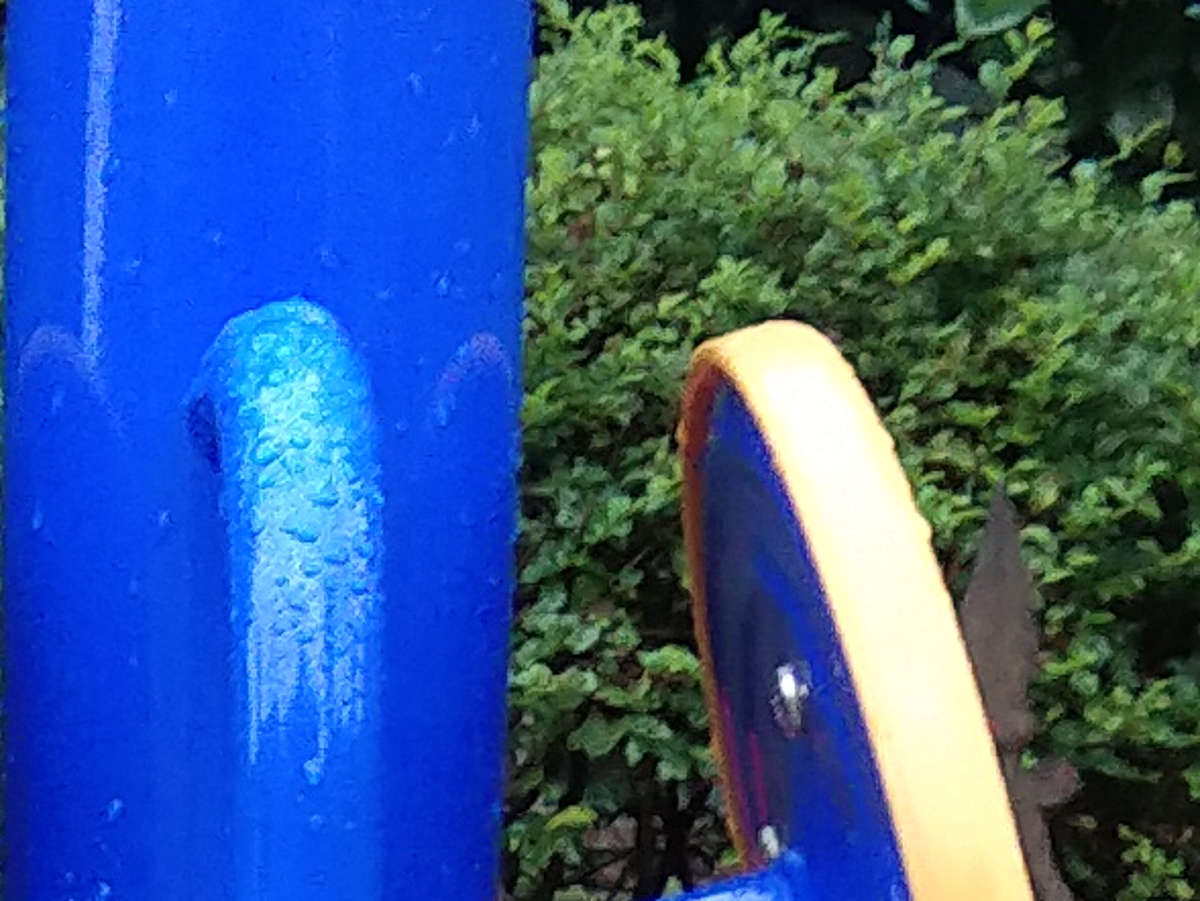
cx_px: 57
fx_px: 7593
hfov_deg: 9.0
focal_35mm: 219
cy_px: 2778
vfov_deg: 6.2
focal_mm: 3.69
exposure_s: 1/50
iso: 100
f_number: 2.2
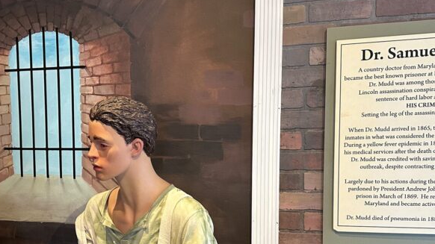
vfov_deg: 25.5
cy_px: 198
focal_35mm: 46
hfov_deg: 44.2
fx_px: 530
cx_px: 161
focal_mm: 6.86
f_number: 1.78
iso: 400
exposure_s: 1/60
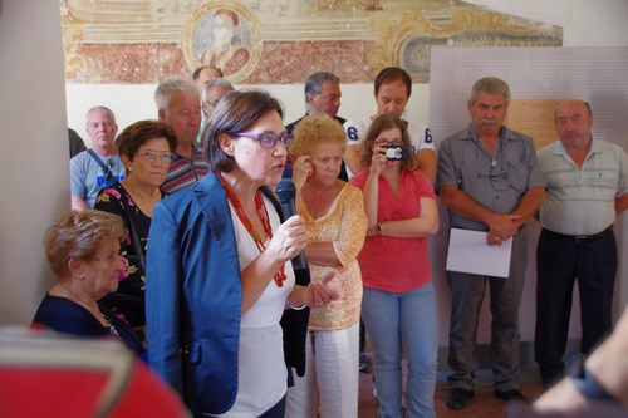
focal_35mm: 46
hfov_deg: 42.3
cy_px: 209
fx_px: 811
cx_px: 314
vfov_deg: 28.9
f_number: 4
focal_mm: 31
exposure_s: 1/40
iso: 400
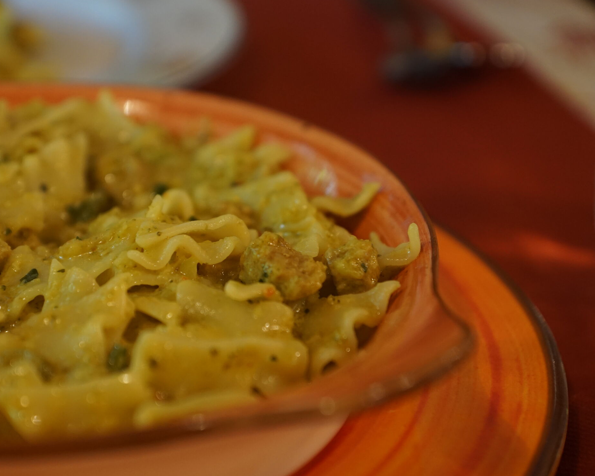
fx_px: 1603
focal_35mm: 91
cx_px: 242
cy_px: 242
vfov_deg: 16.9
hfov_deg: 21.0
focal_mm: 50
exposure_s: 1/80
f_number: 2.8
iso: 800
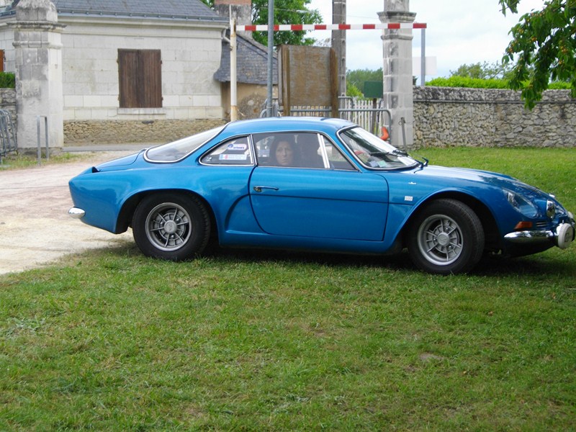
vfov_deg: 19.1
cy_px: 216
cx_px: 288
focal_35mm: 77
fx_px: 1281
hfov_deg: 25.3
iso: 100
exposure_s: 1/200
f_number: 4.6
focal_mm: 13.7
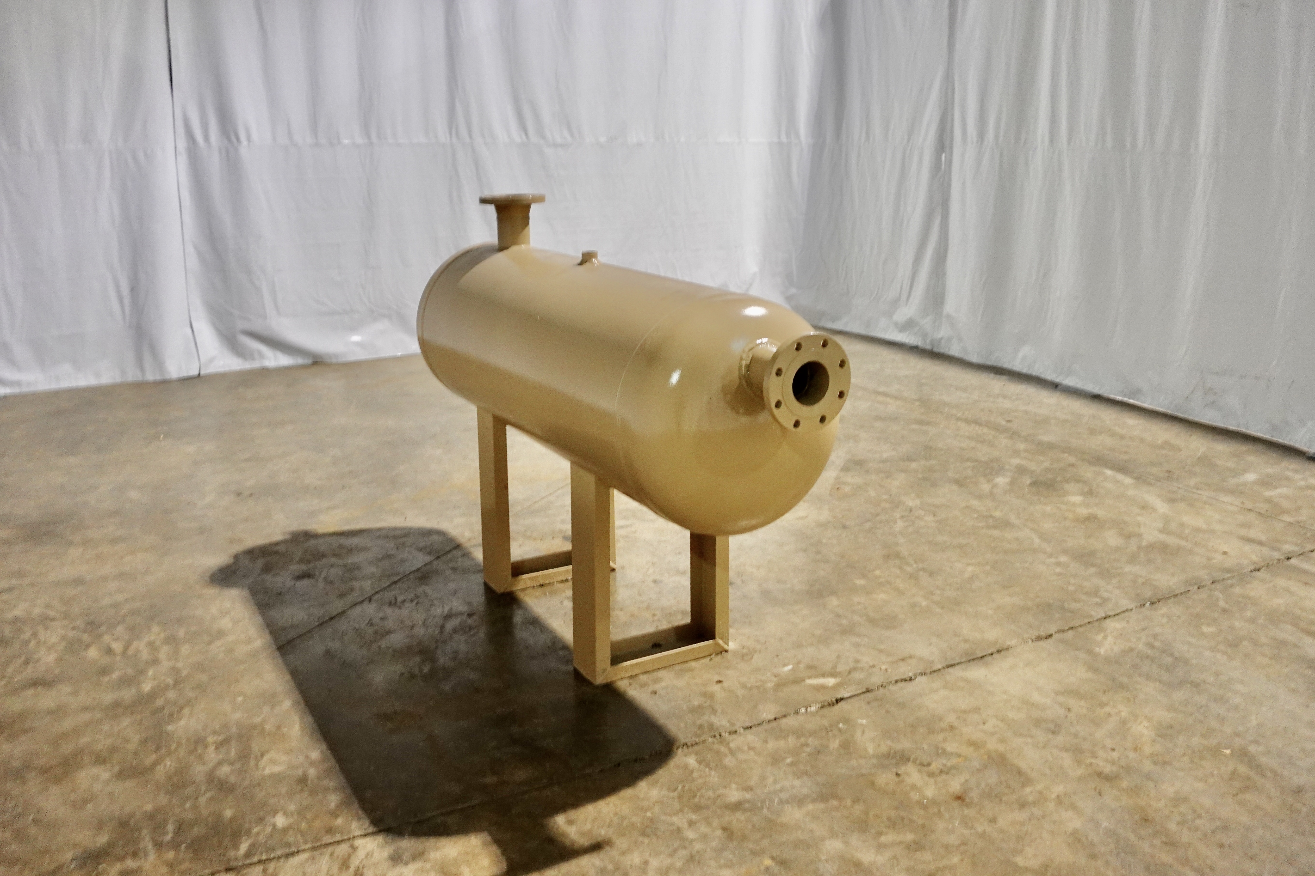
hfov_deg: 54.4
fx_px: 1278
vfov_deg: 37.9
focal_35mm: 35
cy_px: 438
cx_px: 658
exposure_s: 1/25
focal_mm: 13.4
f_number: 2.8
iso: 800
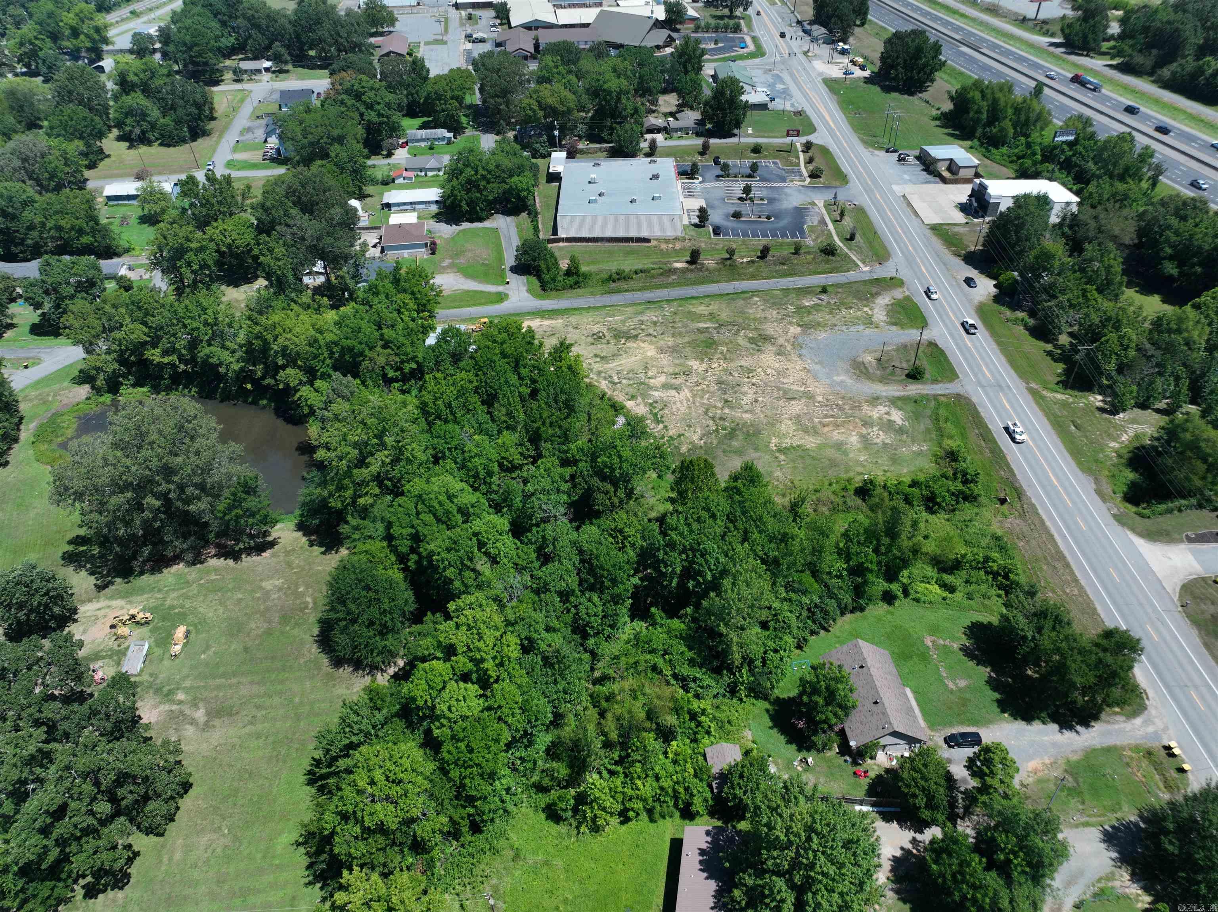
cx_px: 609
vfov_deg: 56.8
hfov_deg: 71.6
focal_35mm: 24
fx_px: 844
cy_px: 456
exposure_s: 1/2000
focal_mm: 12.29
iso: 100
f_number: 2.8
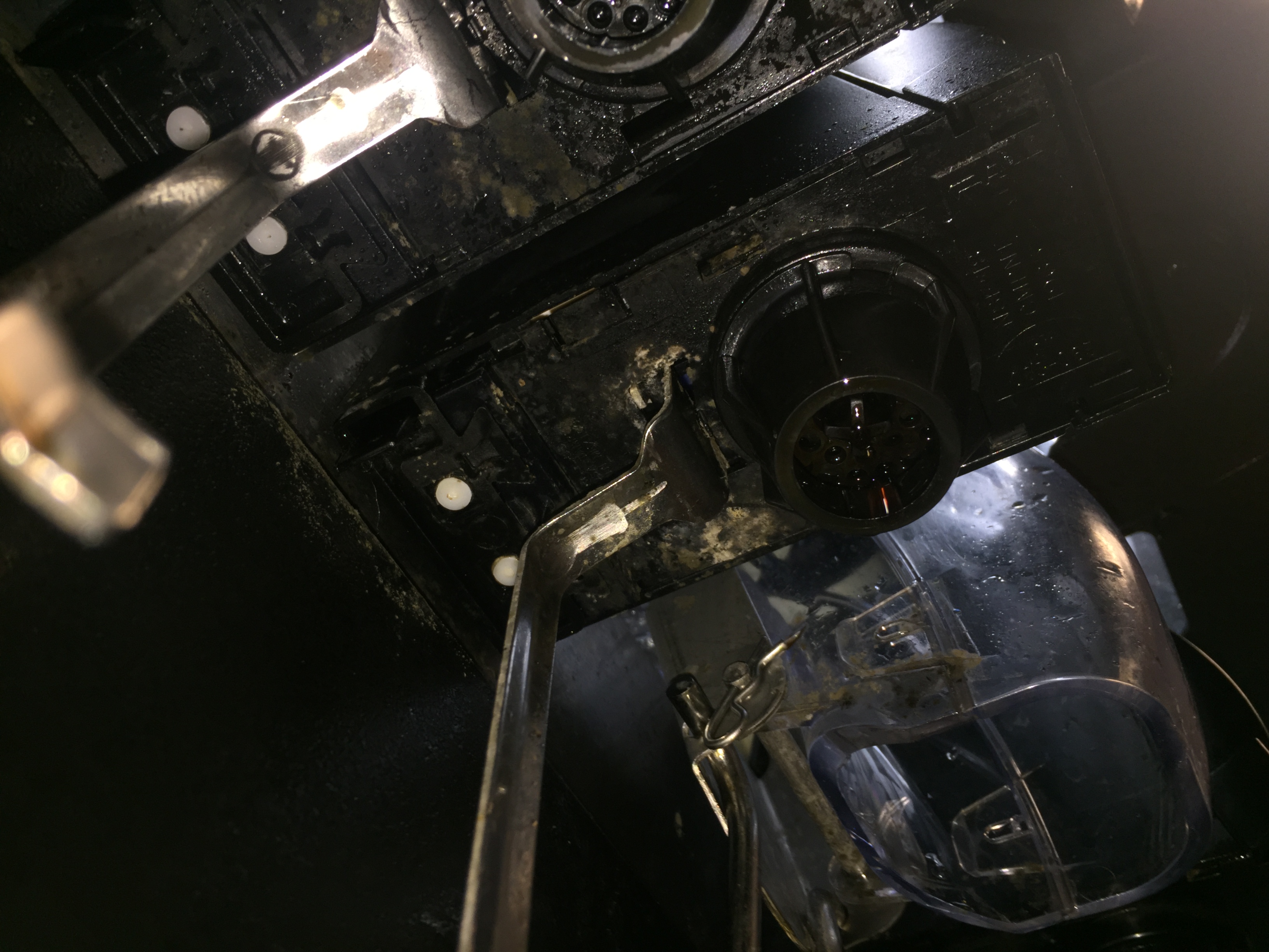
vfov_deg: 48.2
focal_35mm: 29
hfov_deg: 61.7
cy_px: 476
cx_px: 634
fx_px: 1063
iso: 32
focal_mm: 4.15
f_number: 2.2
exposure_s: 1/143
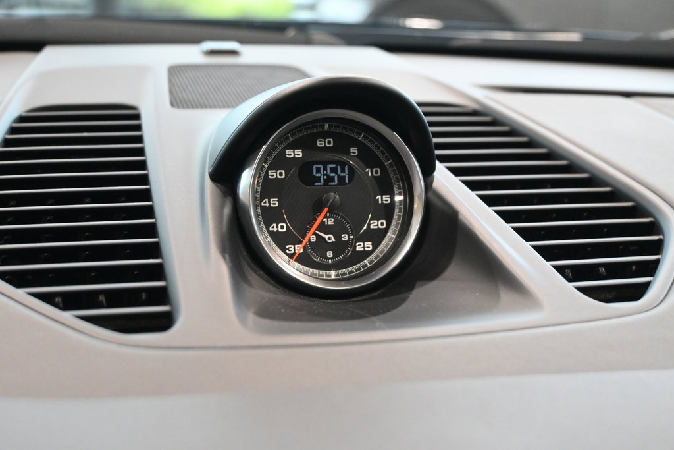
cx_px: 337
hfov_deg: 36.9
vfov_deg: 25.1
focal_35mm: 54
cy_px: 225
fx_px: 1011
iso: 2800
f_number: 5.3
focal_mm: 36
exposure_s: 1/125
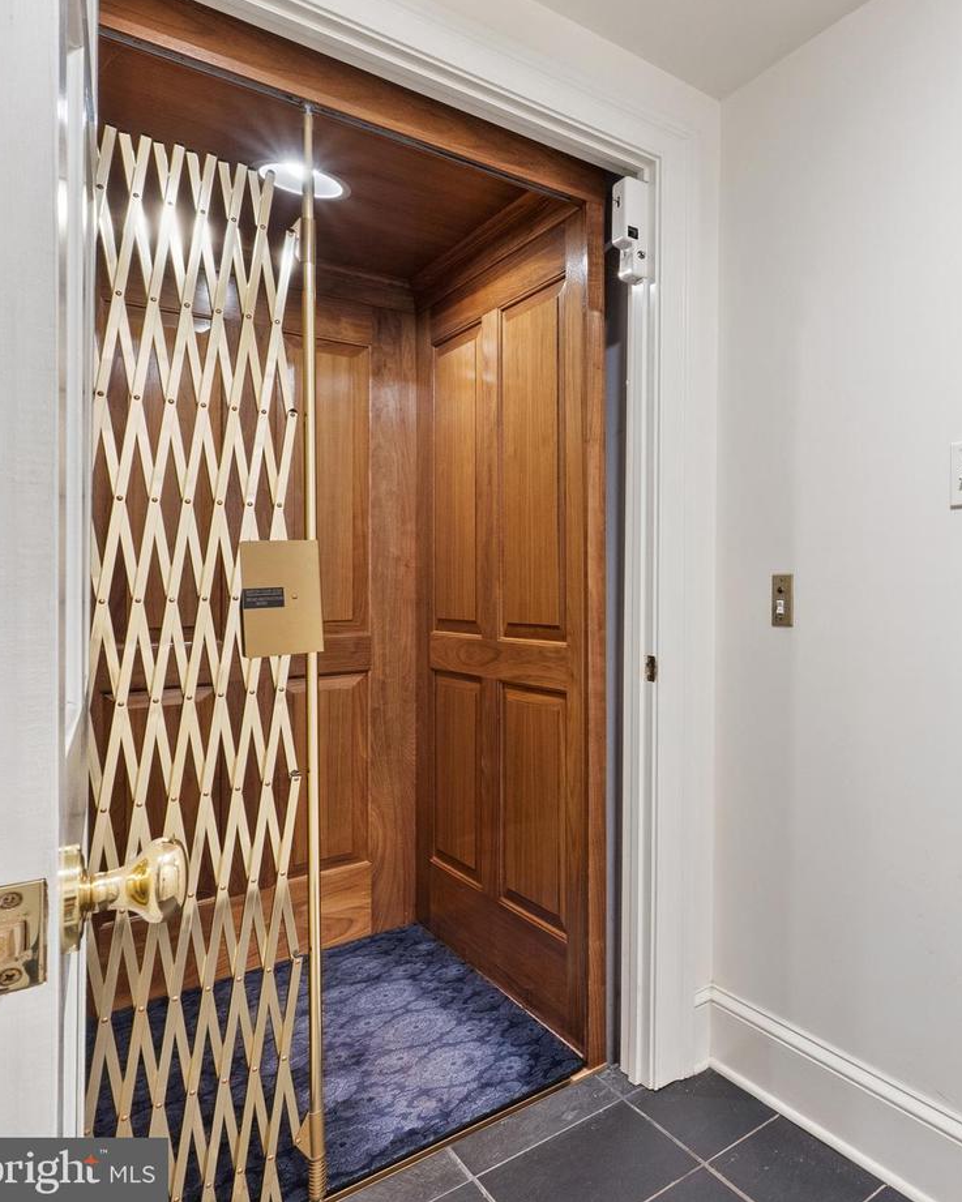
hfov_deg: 53.3
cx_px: 905
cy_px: 578
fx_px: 783
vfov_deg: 75.0
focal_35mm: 22
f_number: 8
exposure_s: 1/3
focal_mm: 10
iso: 800
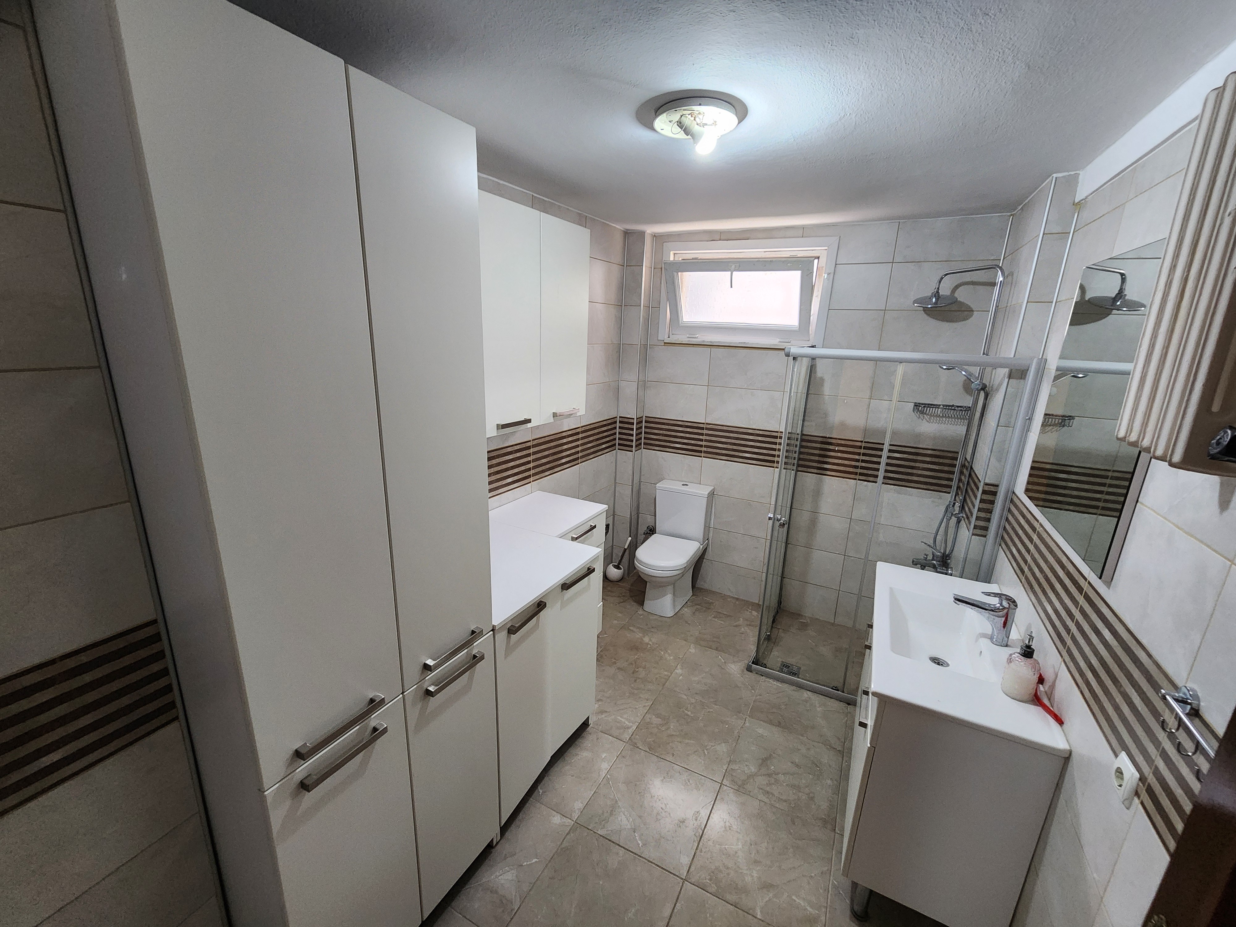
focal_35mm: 13
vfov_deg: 89.9
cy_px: 464
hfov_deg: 106.2
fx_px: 464
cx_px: 618
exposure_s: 1/50
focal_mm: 2.2
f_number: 2.2
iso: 400
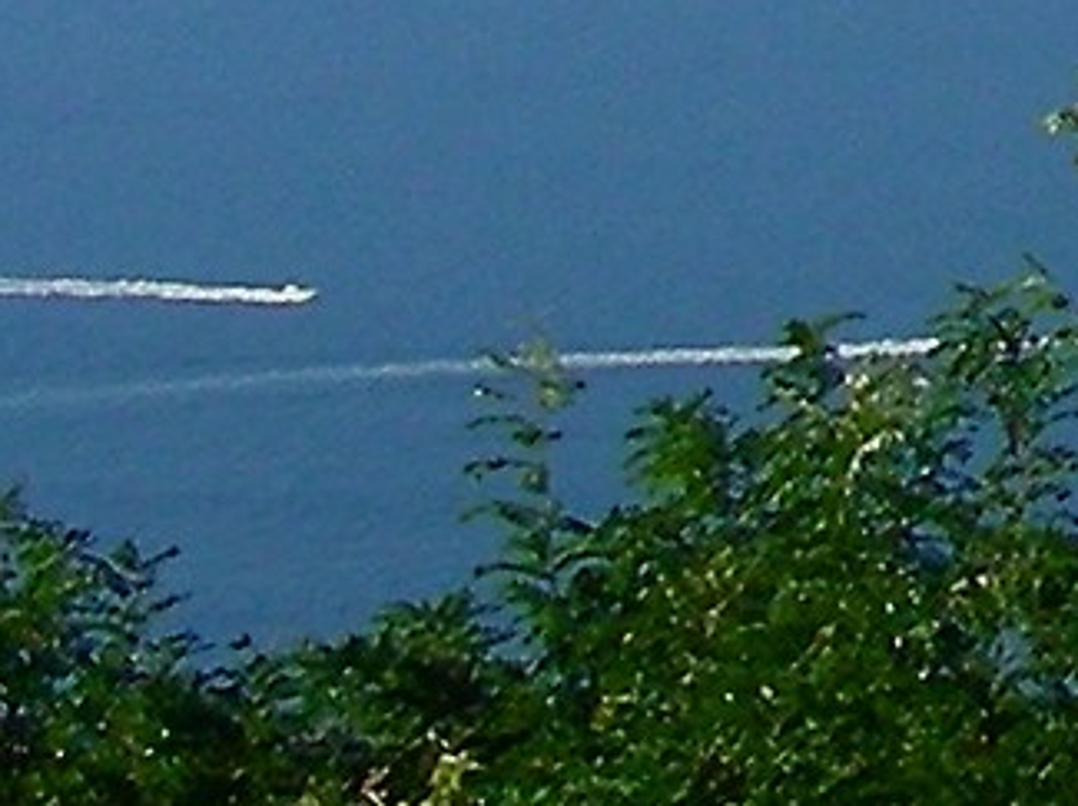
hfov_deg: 6.5
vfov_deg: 5.1
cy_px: -1264
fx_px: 8741
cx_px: 3065
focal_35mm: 281
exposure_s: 1/530
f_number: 4
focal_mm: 6.3
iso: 50
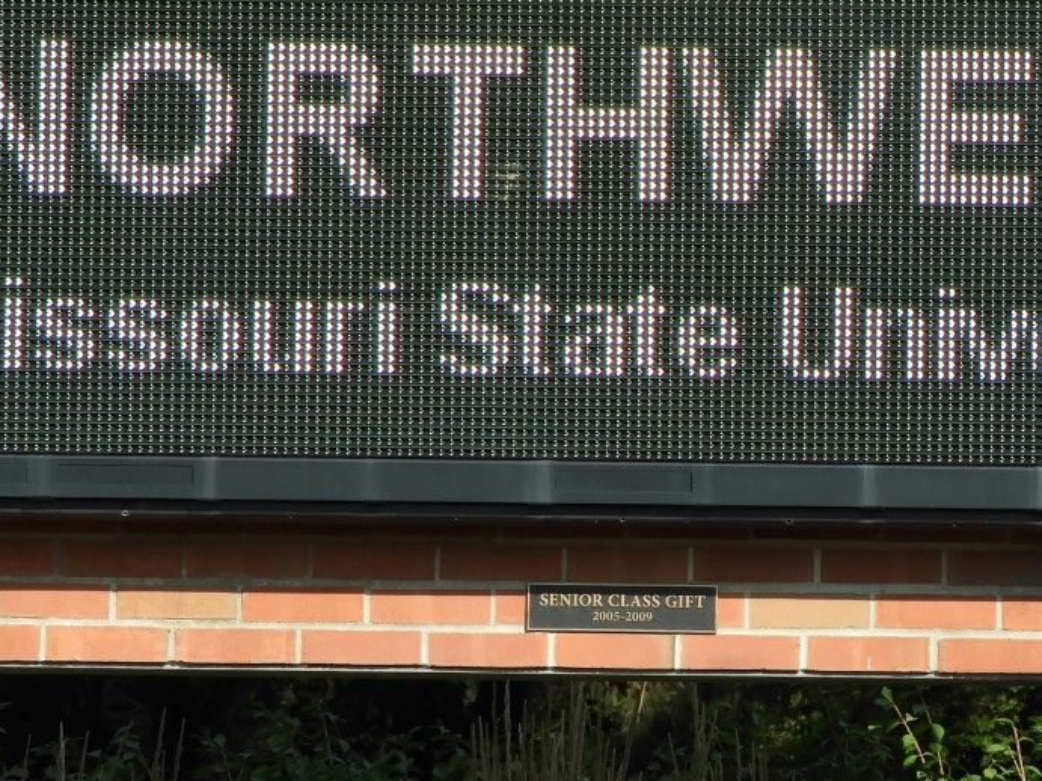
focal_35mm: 521
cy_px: 17
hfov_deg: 3.8
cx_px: 722
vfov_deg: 2.9
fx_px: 15680
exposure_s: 1/320
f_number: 5.5
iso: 100
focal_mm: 44.8
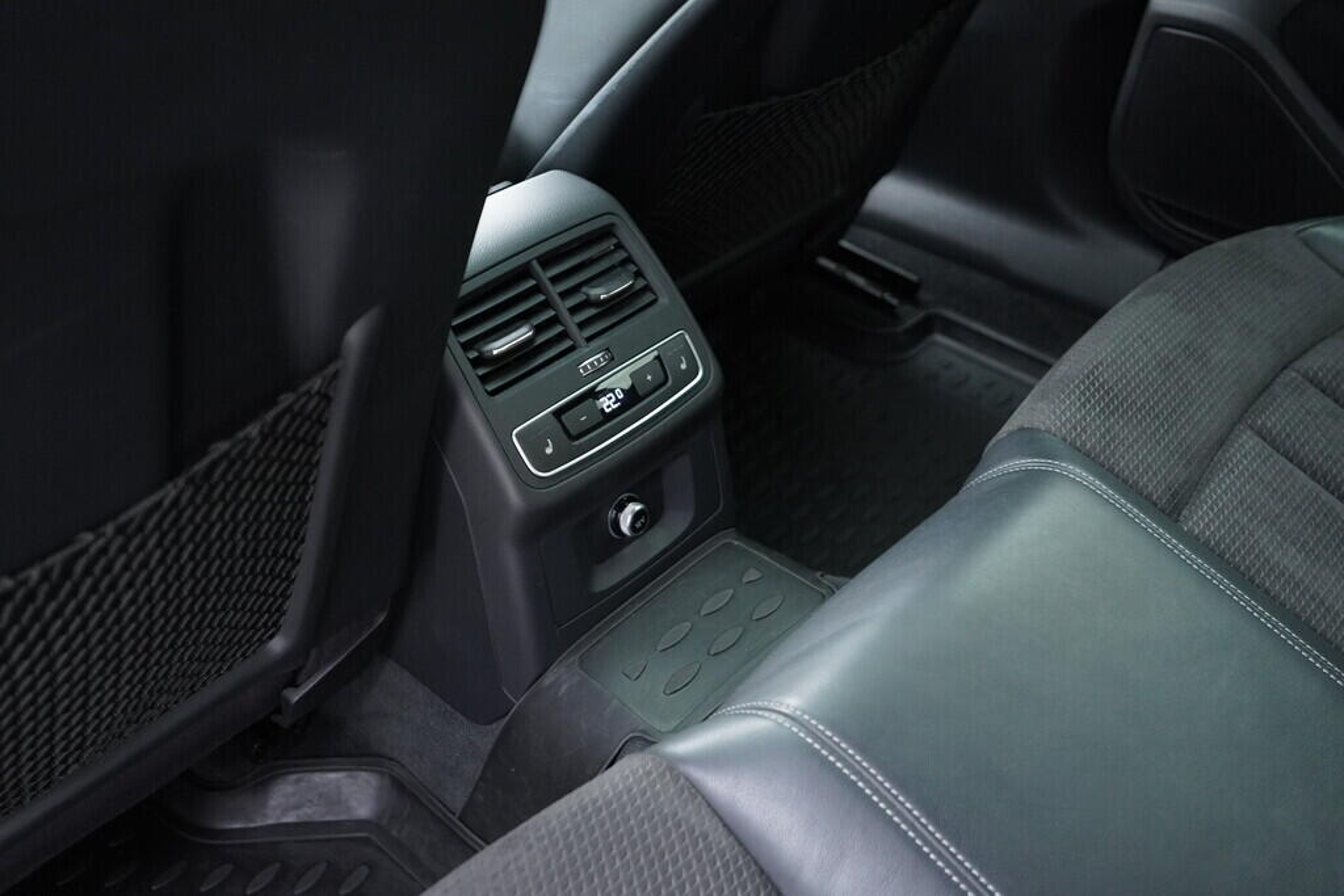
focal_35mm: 36
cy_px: 448
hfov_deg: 53.1
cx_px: 672
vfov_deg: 36.9
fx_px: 1344
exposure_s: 1/40
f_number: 2.8
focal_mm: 24
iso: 1600
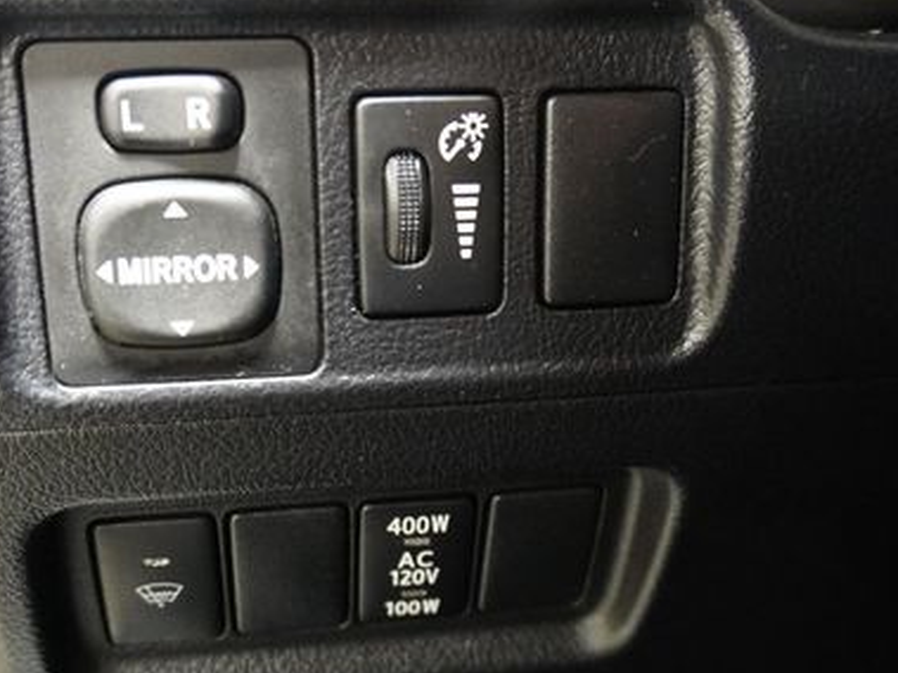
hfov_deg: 47.6
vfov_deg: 36.7
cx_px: 367
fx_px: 1011
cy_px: 406
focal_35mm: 39
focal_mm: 16
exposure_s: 1/13
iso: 6400
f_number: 3.5
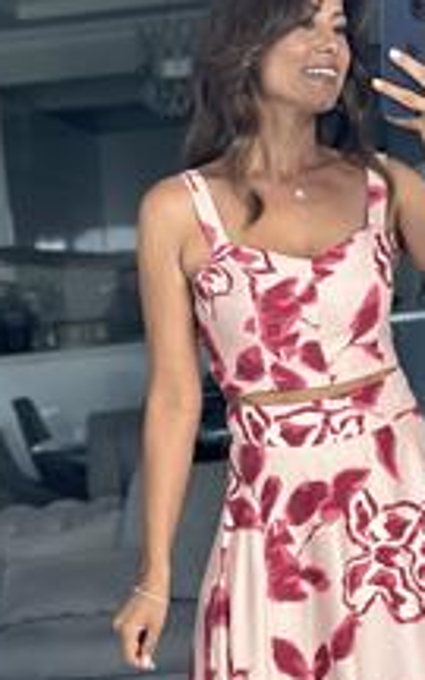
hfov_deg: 11.0
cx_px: 305
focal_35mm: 119
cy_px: 564
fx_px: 2205
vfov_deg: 17.4
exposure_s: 1/139
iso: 125
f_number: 1.78
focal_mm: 6.86
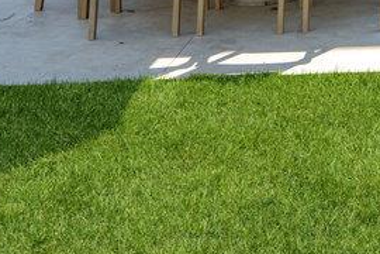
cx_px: 480
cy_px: -190
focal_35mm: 63
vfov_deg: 17.8
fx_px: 665
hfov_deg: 27.3
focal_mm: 17
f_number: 6.3
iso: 80
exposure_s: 1/250
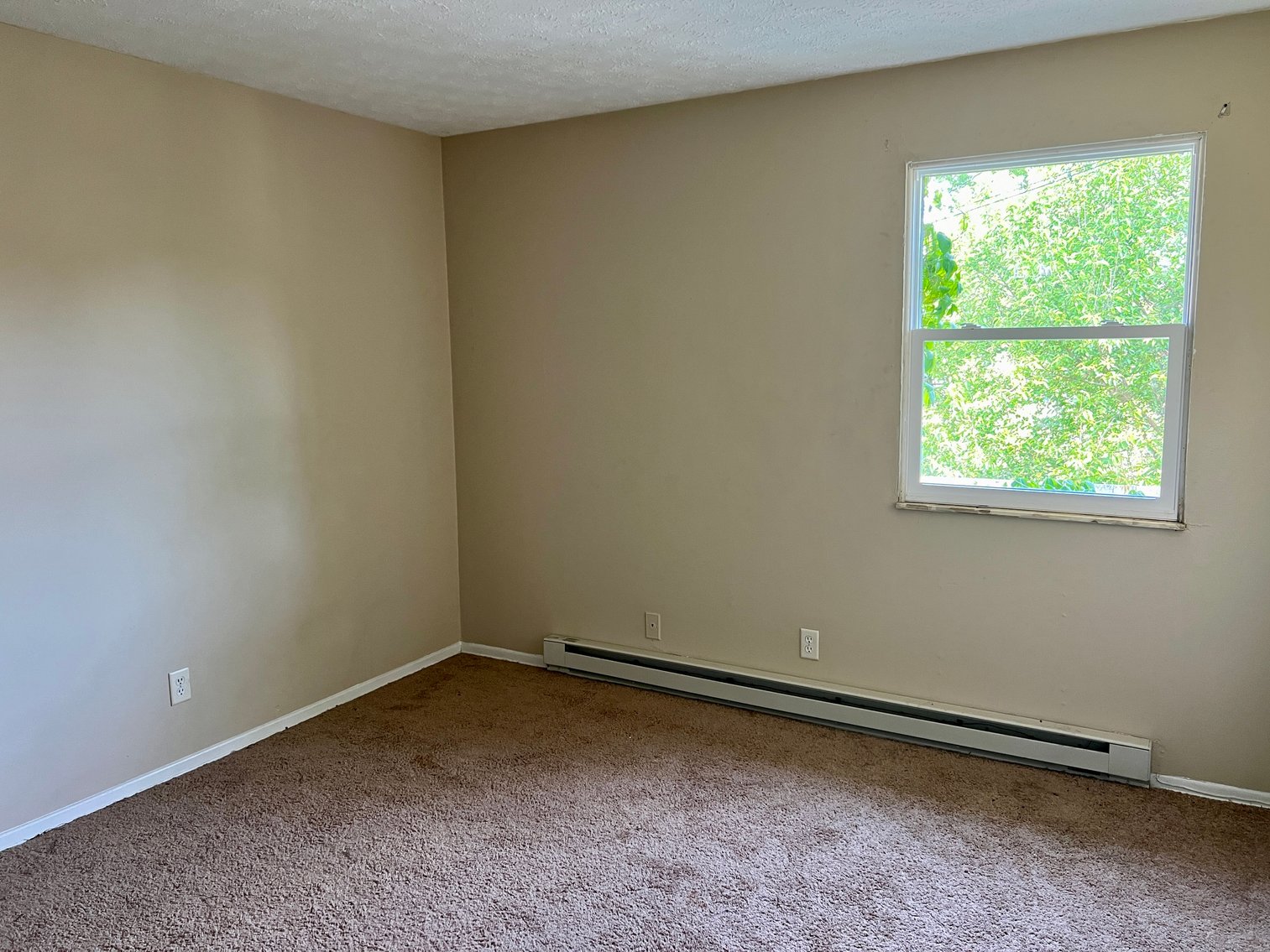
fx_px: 954
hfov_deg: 67.3
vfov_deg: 53.1
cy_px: 476
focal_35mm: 26
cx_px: 635
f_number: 1.5
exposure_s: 1/60
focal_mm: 5.7
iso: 160
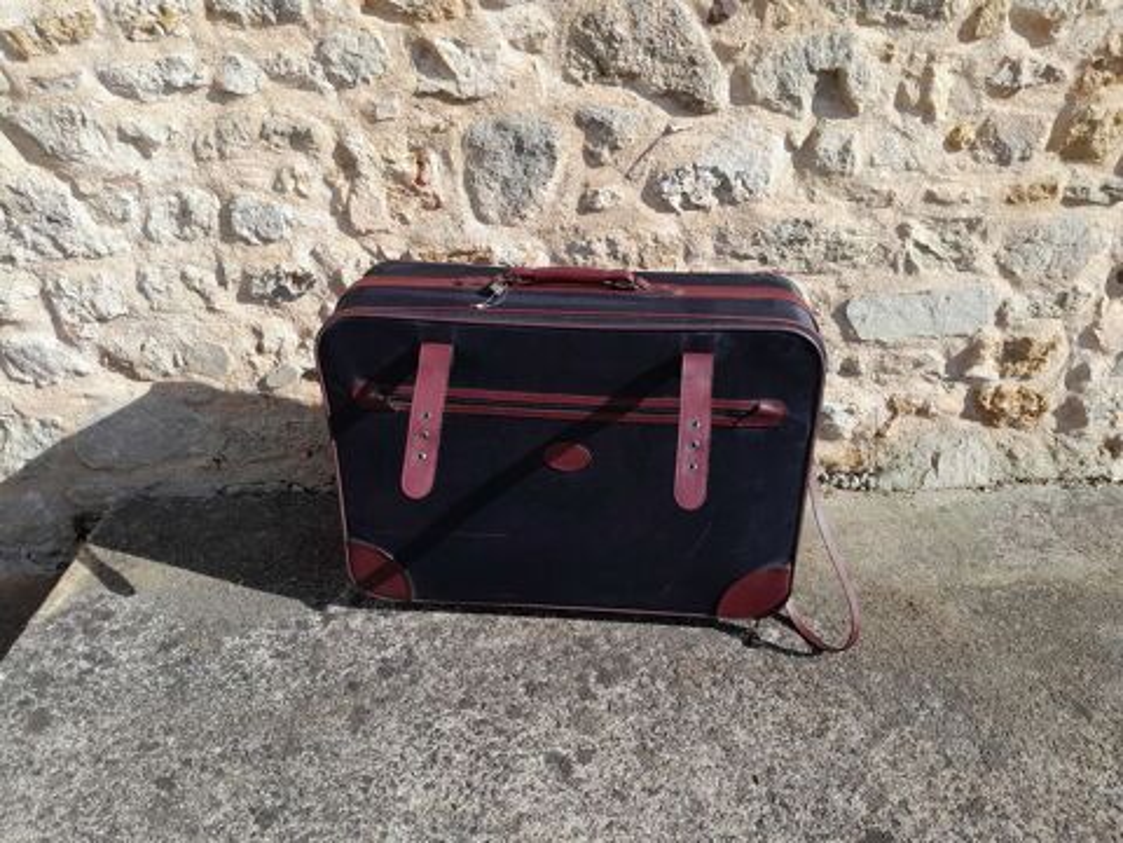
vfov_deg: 53.1
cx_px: 562
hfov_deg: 67.3
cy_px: 422
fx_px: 843
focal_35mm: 26
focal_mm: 3.98
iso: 40
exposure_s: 1/322
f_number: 1.8
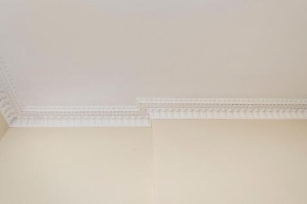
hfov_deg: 73.8
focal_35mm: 24
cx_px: 154
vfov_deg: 53.1
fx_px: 205
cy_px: 102
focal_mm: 16
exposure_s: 1/60
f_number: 8
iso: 800
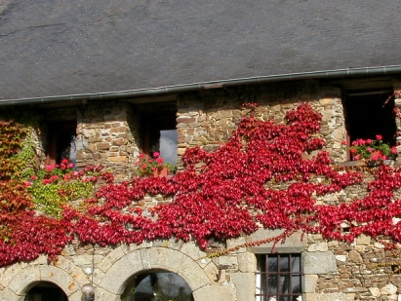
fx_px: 730
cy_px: 214
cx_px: 252
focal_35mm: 63
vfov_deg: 23.2
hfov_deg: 30.6
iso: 100
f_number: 6.7
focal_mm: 7.85
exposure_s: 1/274
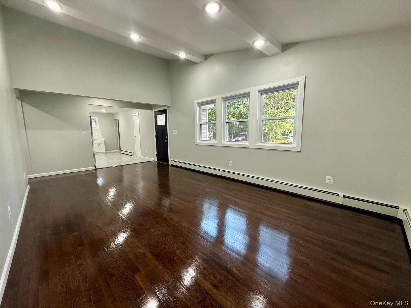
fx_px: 166
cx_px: 206
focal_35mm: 14
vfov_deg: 85.7
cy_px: 154
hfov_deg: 102.1
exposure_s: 1/120
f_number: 2.2
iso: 250
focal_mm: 2.22
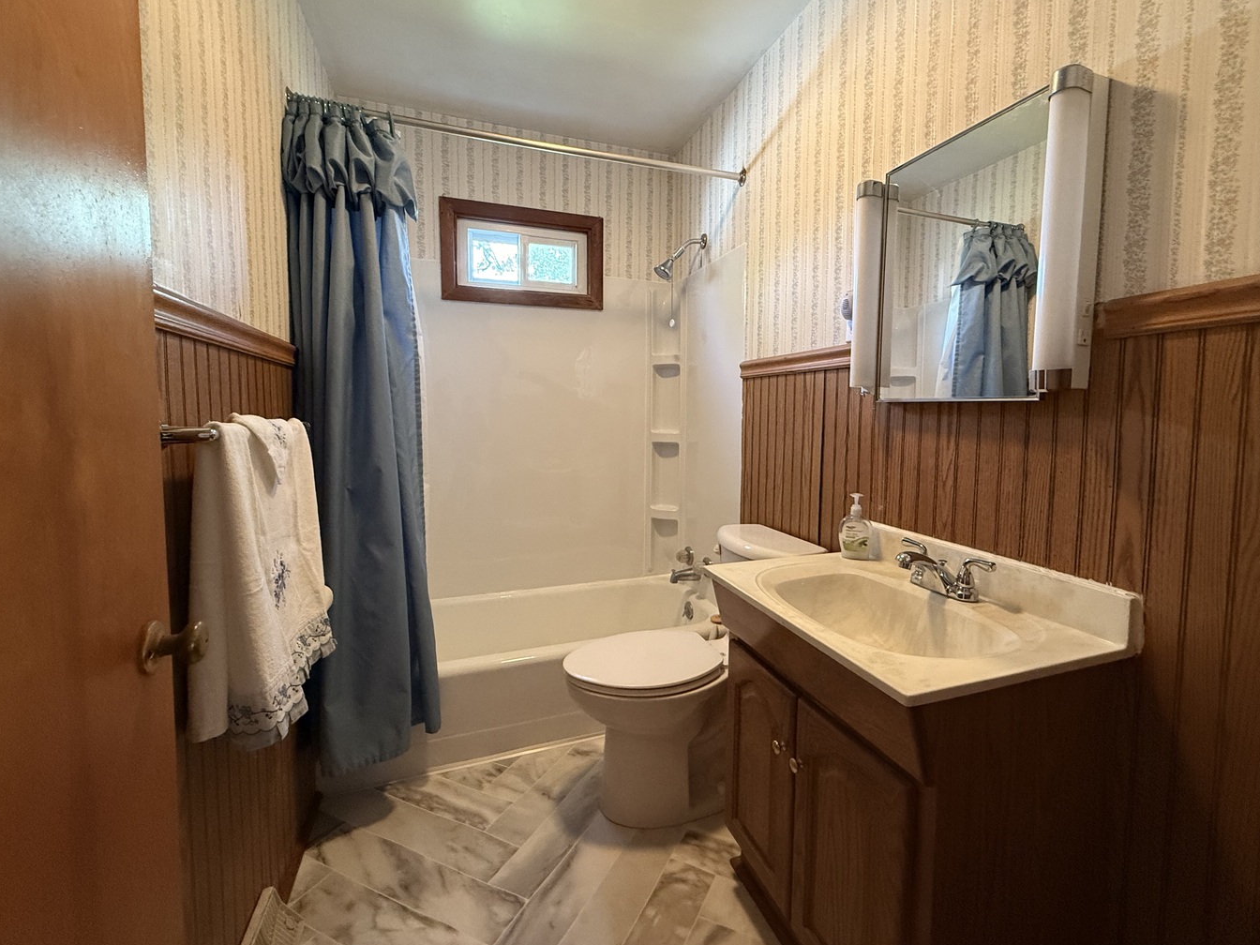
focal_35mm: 15
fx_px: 546
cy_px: 445
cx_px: 652
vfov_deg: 81.7
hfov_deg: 98.1
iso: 500
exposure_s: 1/60
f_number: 2.2
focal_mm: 2.22
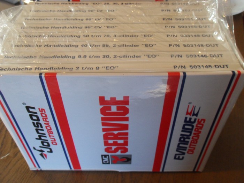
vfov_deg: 40.7
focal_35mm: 35
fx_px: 247
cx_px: 122
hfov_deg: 52.6
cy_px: 92
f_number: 3.5
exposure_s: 1/30
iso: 320
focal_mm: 6.3
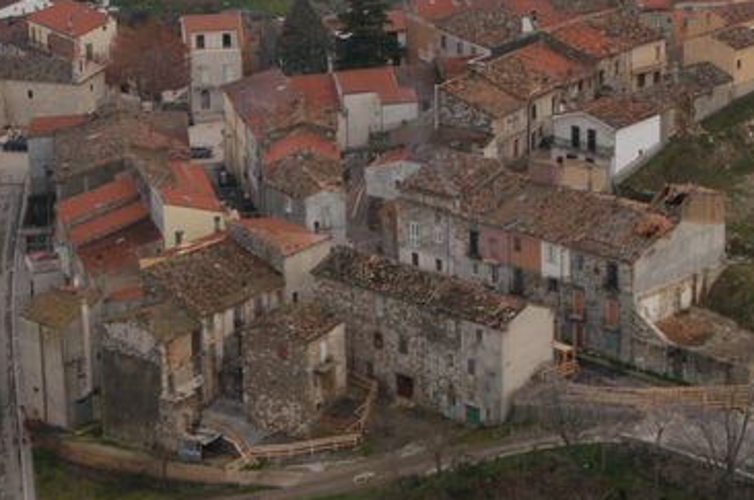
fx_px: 3096
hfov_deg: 13.9
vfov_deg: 9.2
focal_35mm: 148
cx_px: 404
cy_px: 224
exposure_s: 1/250
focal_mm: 50
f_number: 8
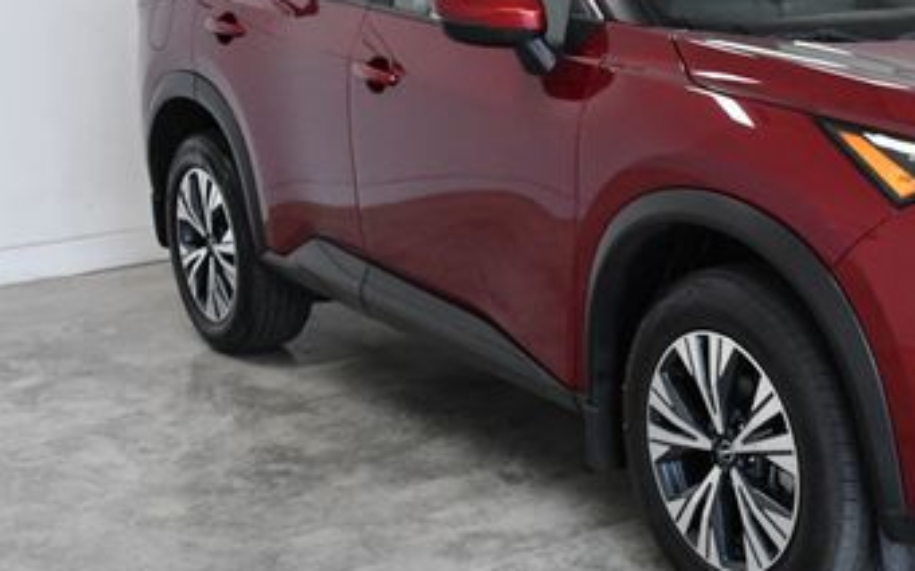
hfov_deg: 30.1
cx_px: 835
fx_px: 1621
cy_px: 217
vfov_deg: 20.0
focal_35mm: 65
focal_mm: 23
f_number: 10
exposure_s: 1/400
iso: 2500
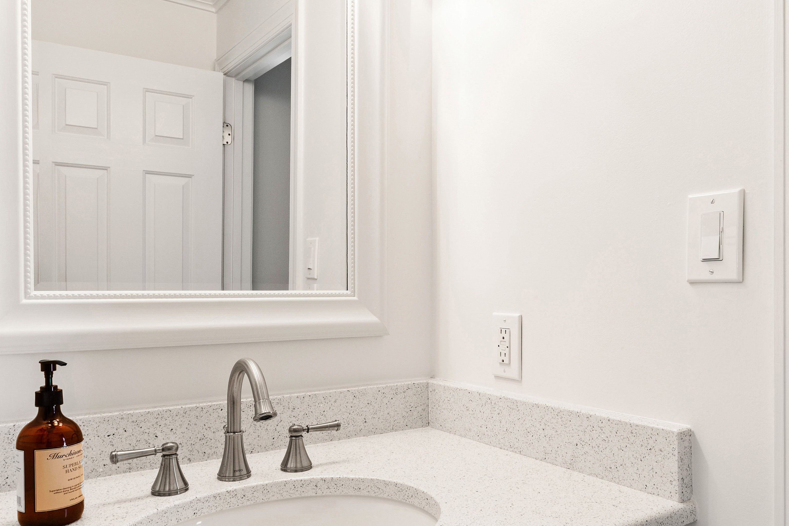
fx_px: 592
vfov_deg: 47.9
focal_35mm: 27
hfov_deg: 67.2
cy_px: 272
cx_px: 442
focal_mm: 10
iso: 100
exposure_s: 1/5
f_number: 8
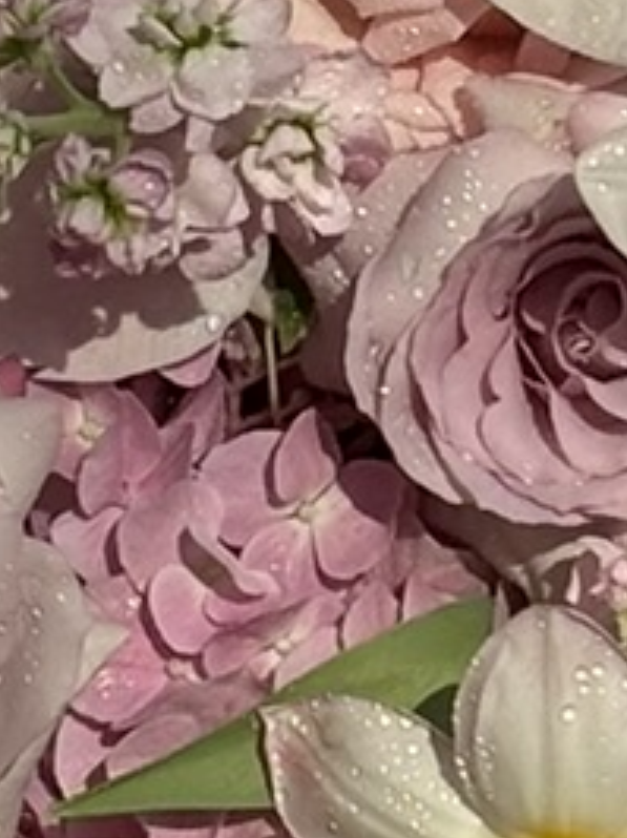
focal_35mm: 401
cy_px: 460
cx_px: 696
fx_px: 9700
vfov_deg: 4.9
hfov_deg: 3.7
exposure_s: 1/6329
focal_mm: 5.96
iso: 40
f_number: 1.6
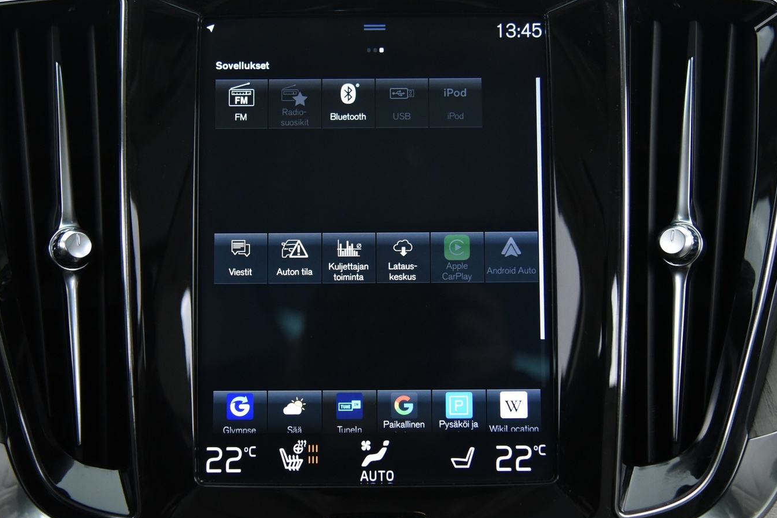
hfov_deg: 42.7
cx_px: 375
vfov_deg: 29.3
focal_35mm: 46
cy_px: 272
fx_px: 993
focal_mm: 38
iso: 4000
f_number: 4
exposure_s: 1/30
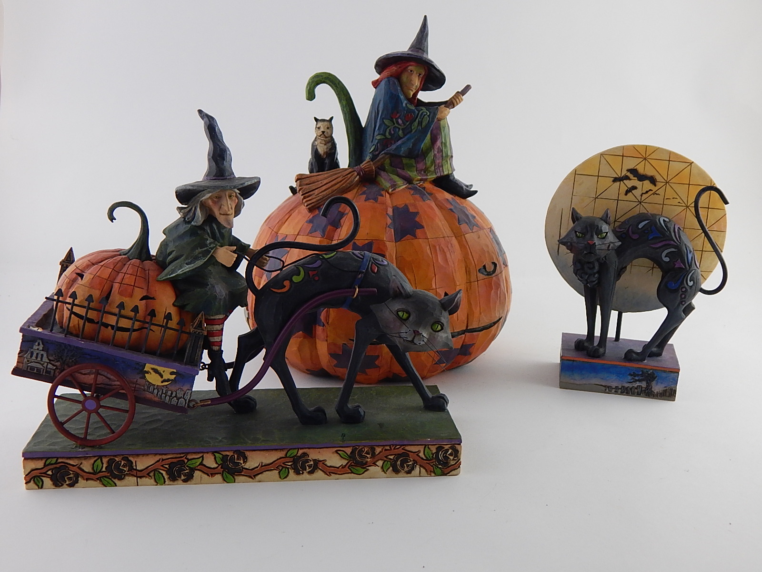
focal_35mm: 43
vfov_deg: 33.6
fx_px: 947
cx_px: 381
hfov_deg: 43.9
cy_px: 286
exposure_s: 1/30
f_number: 3.6
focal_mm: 7.7
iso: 180
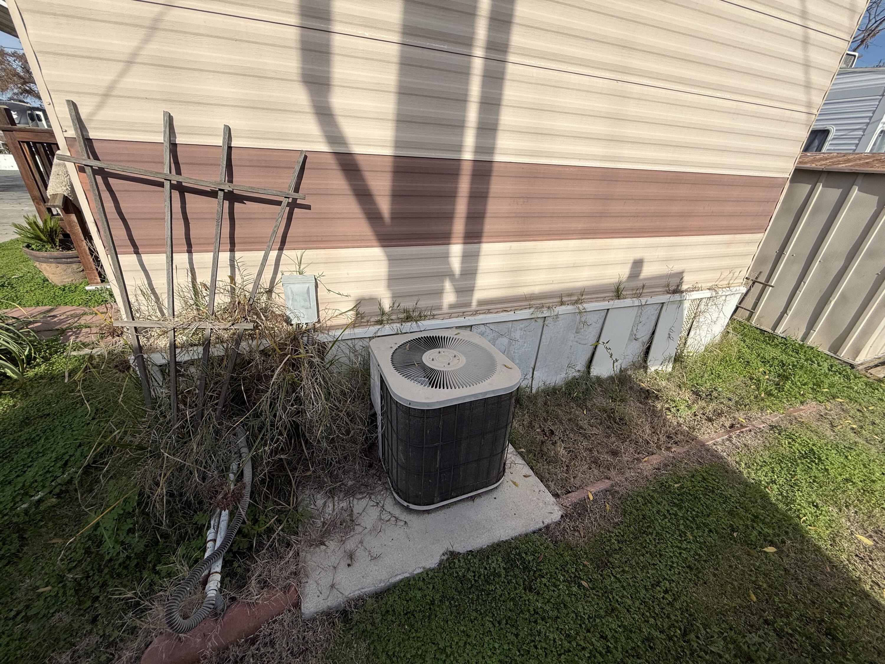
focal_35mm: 14
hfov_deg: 102.1
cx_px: 442
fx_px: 358
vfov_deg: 85.7
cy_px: 332
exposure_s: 1/1656
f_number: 2.2
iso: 50
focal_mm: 2.22
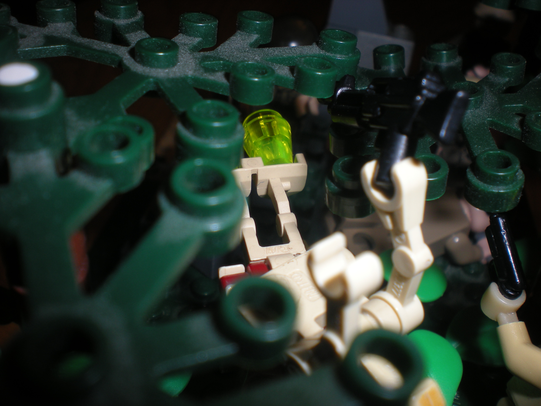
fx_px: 594
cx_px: 270
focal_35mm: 38
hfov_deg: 49.0
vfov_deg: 37.7
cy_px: 203
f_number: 4.6
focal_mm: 6.3
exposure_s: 1/60
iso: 64
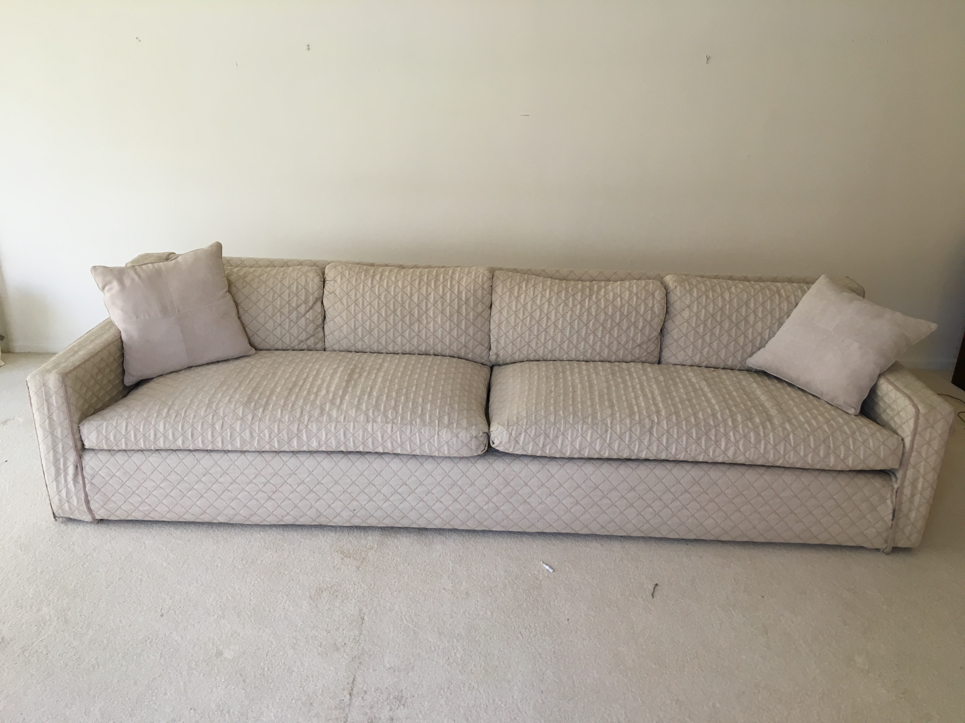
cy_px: 362
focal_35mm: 29
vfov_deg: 48.2
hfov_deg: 61.7
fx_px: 808
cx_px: 482
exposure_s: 1/30
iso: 64
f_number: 2.2
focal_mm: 4.15
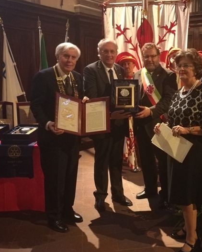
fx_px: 299
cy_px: 125
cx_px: 150
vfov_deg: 45.8
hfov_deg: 36.5
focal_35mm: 40
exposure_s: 1/17.1
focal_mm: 4.5
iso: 1250
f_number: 2.2
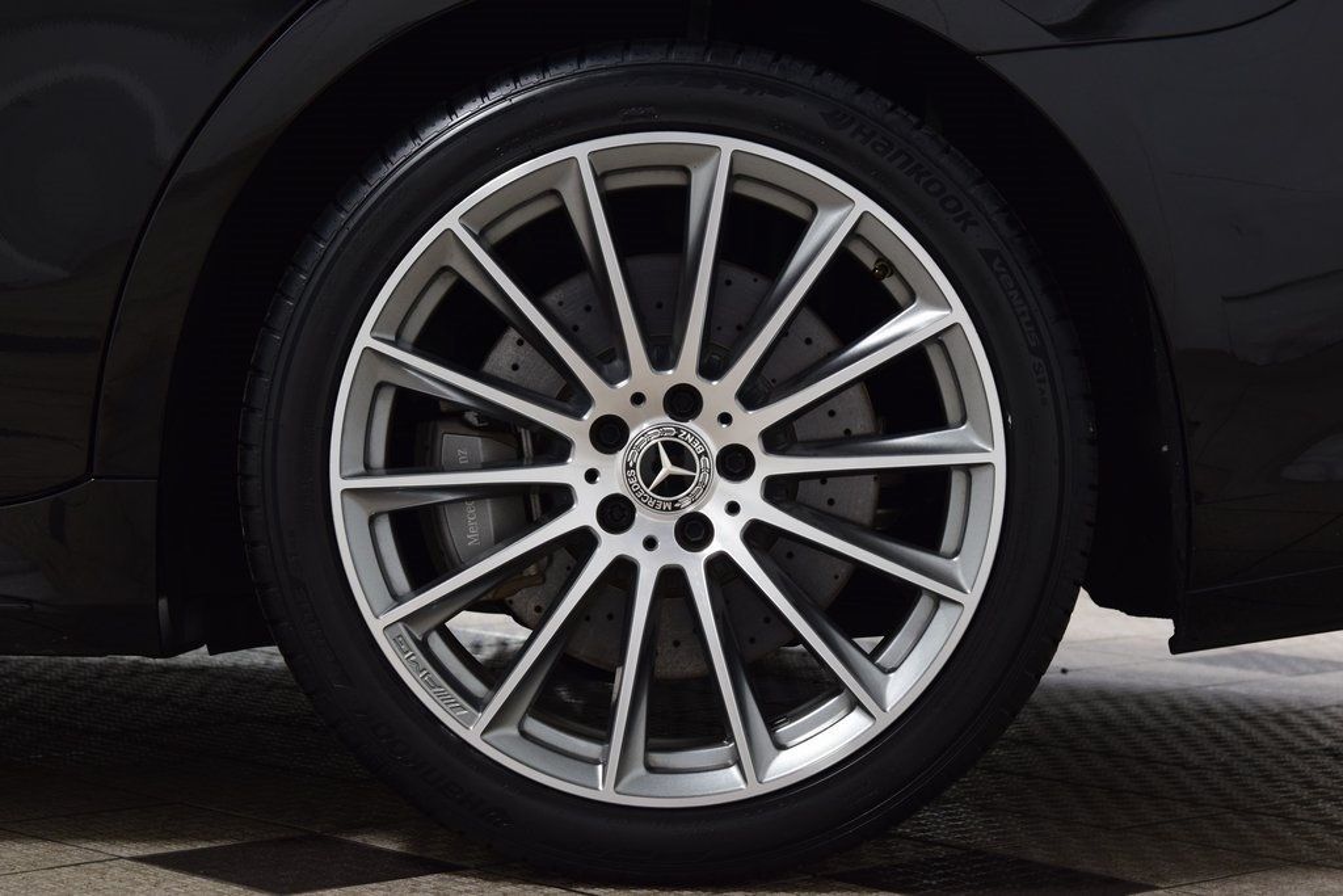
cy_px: 448
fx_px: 3078
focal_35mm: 82
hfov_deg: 24.6
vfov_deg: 16.6
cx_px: 672
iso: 560
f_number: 6.3
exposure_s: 1/15
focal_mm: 55
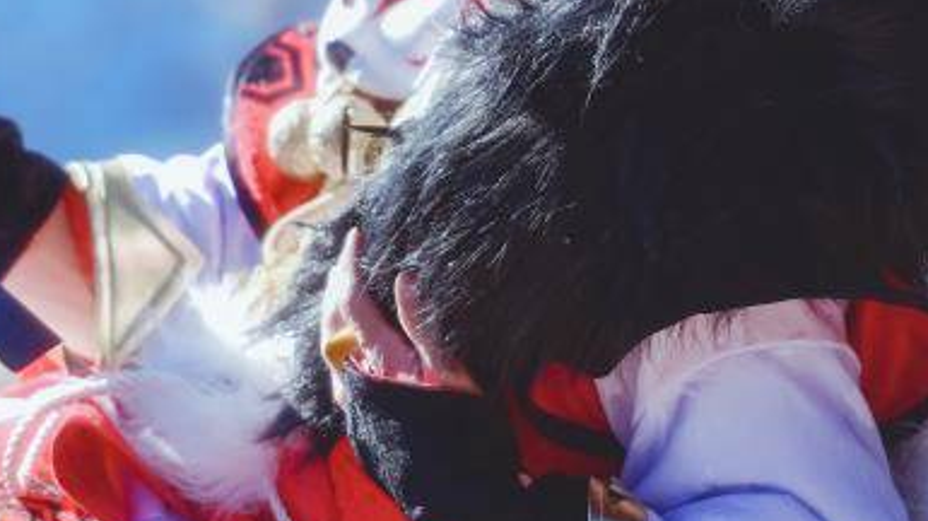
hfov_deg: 4.4
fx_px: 12050
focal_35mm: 490
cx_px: 513
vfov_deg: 2.5
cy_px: 80
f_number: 2.8
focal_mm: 200
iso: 80
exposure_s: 1/1000
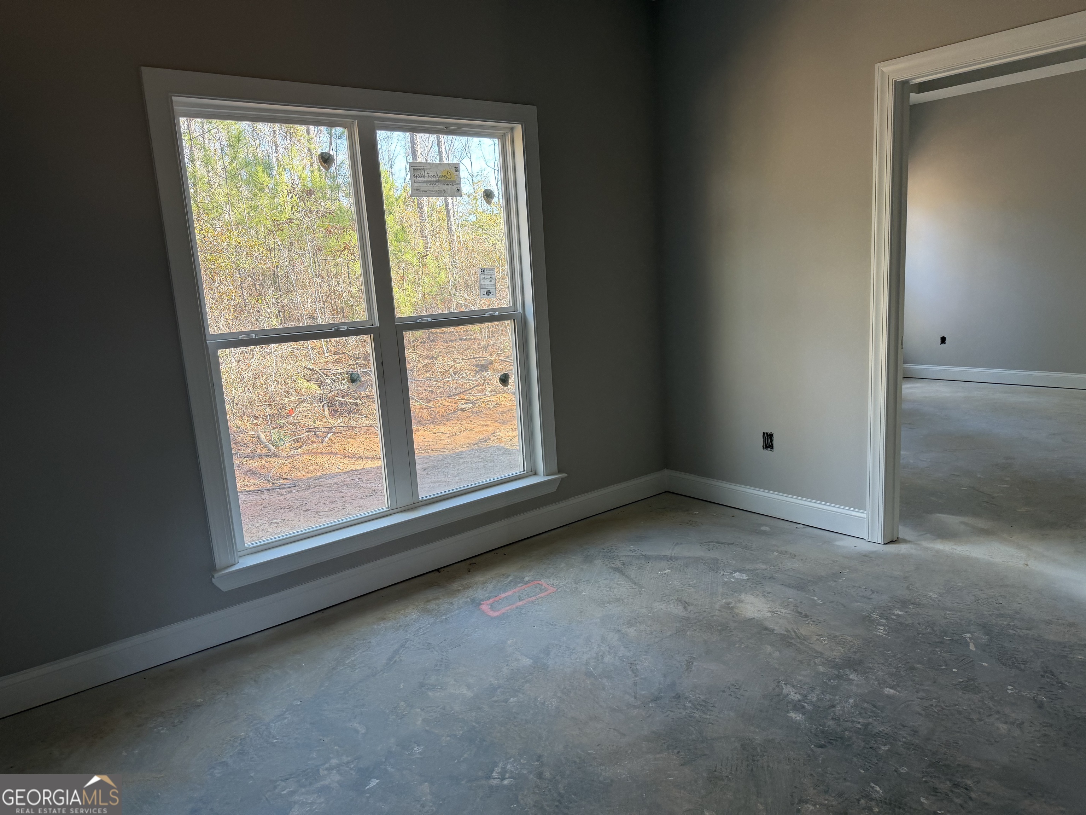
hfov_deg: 71.6
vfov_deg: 56.8
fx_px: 753
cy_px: 408
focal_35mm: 24
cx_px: 543
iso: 100
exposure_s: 1/121
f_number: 1.78
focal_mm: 6.76
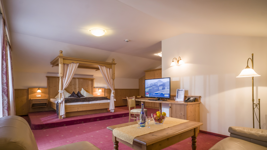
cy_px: 89
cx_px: 133
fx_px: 212
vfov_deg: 38.8
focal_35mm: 30
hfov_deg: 64.3
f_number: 4.8
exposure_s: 1/15
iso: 400
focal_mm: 28
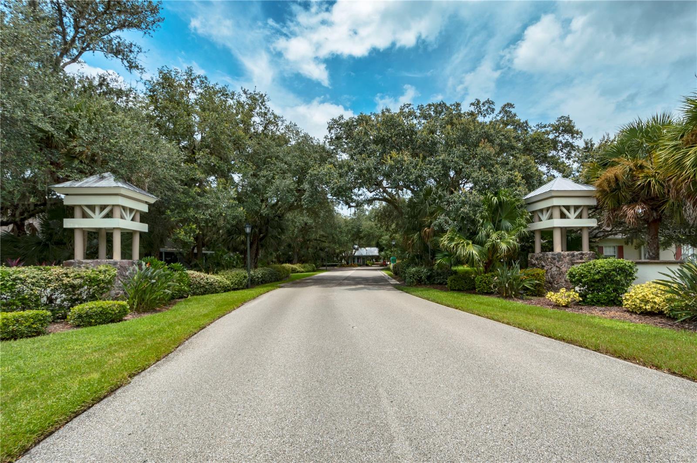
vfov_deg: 71.9
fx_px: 319
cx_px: 348
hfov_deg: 95.0
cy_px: 232
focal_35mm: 16
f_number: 8
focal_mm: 11
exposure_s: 1/250
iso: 100
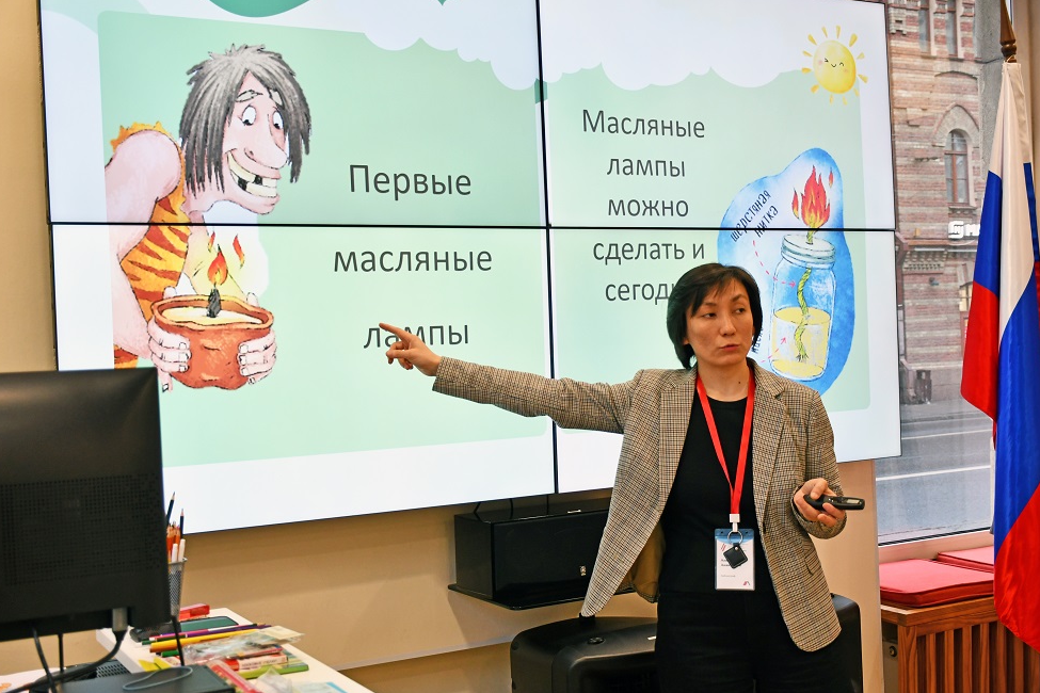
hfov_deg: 47.4
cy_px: 351
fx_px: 1184
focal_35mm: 41
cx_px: 518
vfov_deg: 32.6
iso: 800
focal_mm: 27
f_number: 4
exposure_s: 1/125
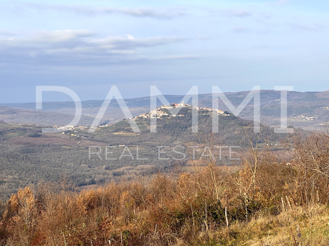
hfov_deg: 25.3
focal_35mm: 77
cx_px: 164
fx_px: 732
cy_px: 123
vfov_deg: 19.1
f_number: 2.8
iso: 32
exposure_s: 1/686
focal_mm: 9
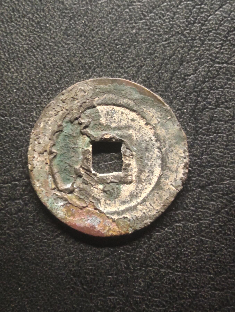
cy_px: 156
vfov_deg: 38.1
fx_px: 452
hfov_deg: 29.2
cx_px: 118
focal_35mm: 50
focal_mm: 3.42
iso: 1250
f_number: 2.2
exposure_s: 1/20
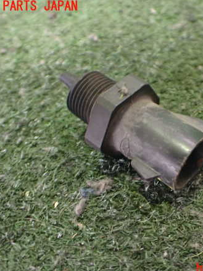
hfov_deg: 34.4
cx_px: 151
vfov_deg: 45.8
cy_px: 138
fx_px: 321
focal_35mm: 41
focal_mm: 5.4
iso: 1000
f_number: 2.3
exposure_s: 1/30
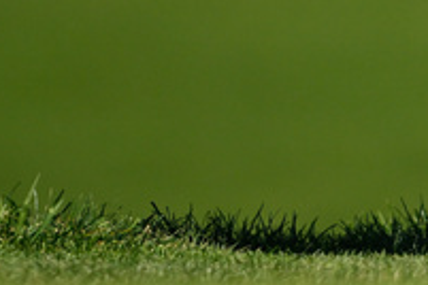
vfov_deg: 0.5
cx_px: 805
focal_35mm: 2594
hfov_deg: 0.8
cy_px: -397
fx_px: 30837
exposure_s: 1/2500
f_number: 6.3
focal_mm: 510
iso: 400
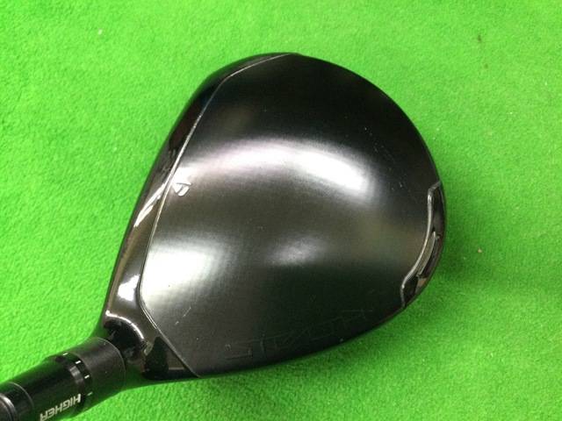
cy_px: 210
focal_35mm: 31
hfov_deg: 58.4
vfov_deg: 45.4
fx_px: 503
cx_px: 281
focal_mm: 3.3
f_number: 2.4
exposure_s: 1/20
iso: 200
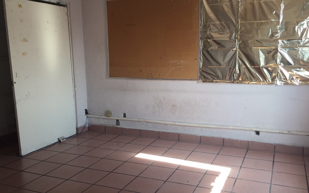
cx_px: 153
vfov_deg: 37.3
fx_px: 286
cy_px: 98
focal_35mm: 34
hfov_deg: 56.7
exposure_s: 1/40
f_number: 2.2
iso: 32
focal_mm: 4.15
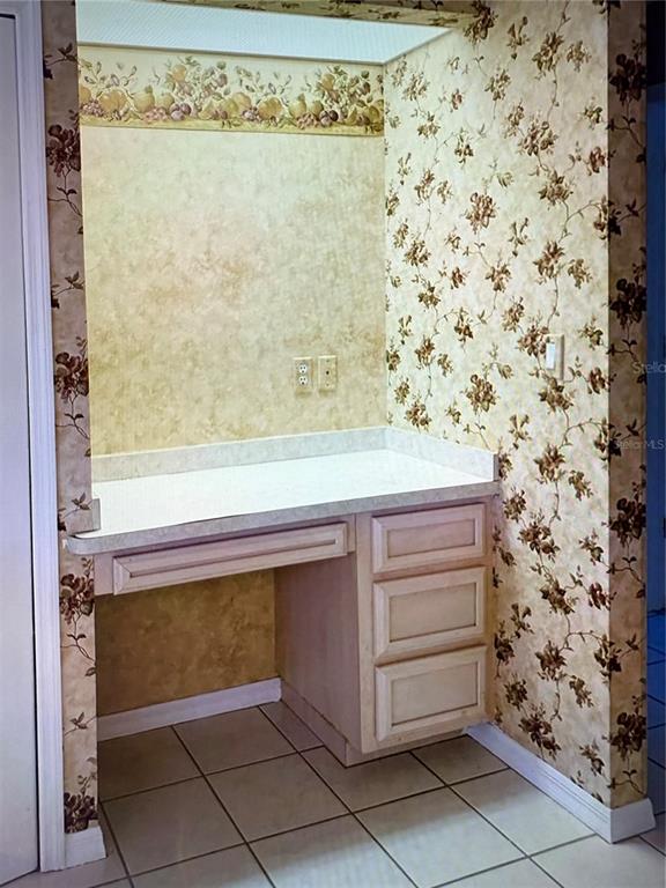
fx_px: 616
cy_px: 444
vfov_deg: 71.6
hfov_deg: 56.8
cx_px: 333
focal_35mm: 24
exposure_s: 1/120
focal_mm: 2.22
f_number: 2.2
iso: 160
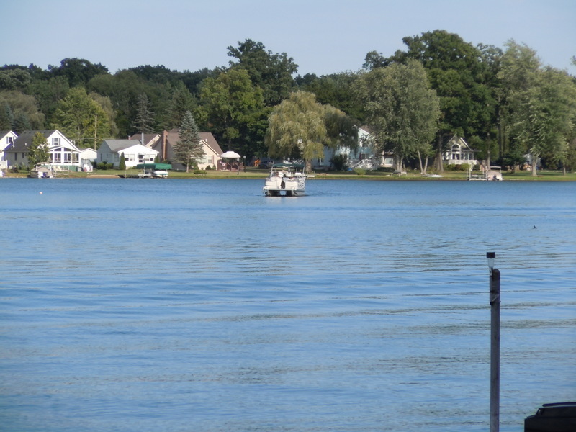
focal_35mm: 196
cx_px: 288
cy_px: 216
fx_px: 3261
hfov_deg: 10.1
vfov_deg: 7.6
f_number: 5.6
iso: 100
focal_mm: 35
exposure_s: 1/400
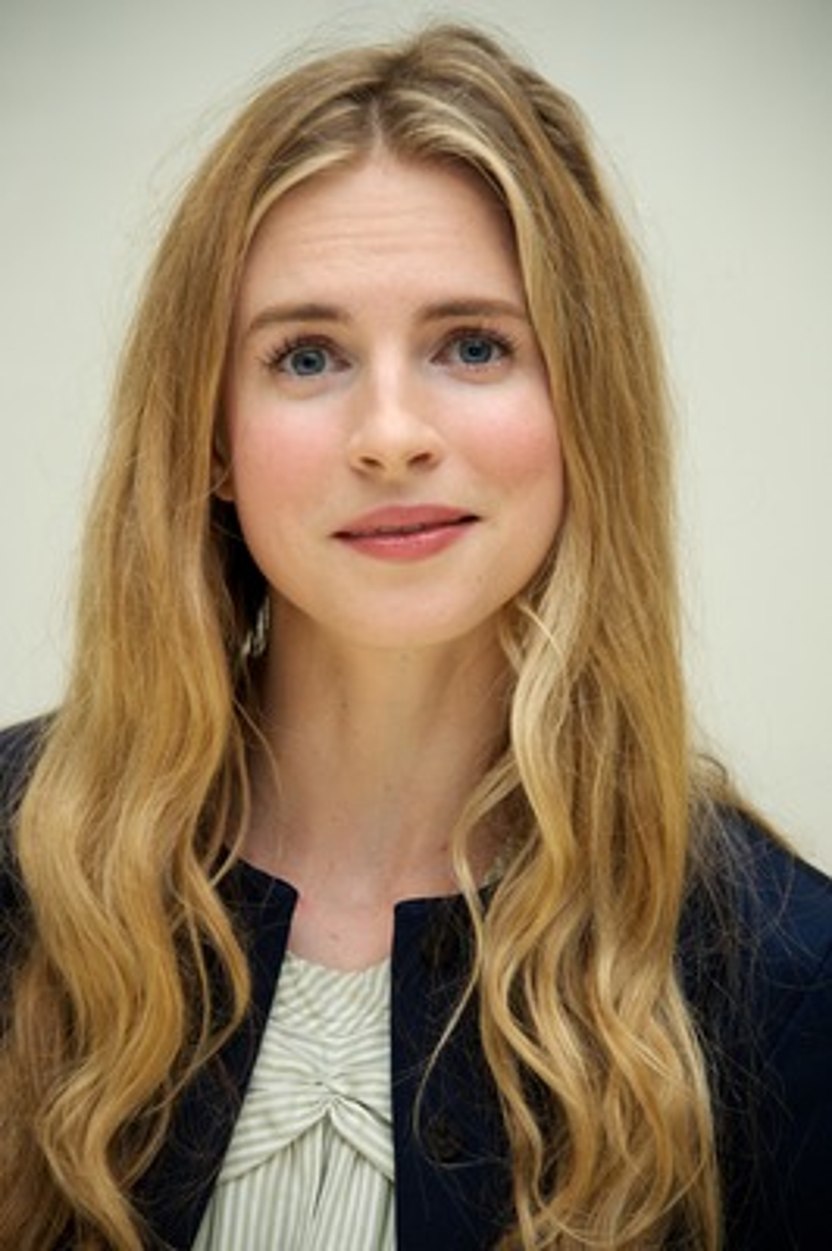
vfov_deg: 9.8
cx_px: 416
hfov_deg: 6.5
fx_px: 7292
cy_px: 626
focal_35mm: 210
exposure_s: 1/60
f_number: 6.3
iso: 640
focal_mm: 210
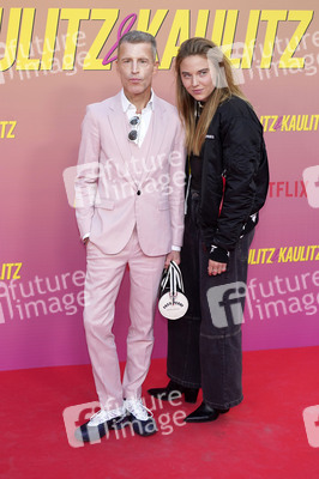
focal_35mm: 48
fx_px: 639
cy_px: 240
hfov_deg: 28.0
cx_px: 160
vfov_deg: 41.1
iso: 640
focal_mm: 48
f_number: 6.3
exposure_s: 1/160
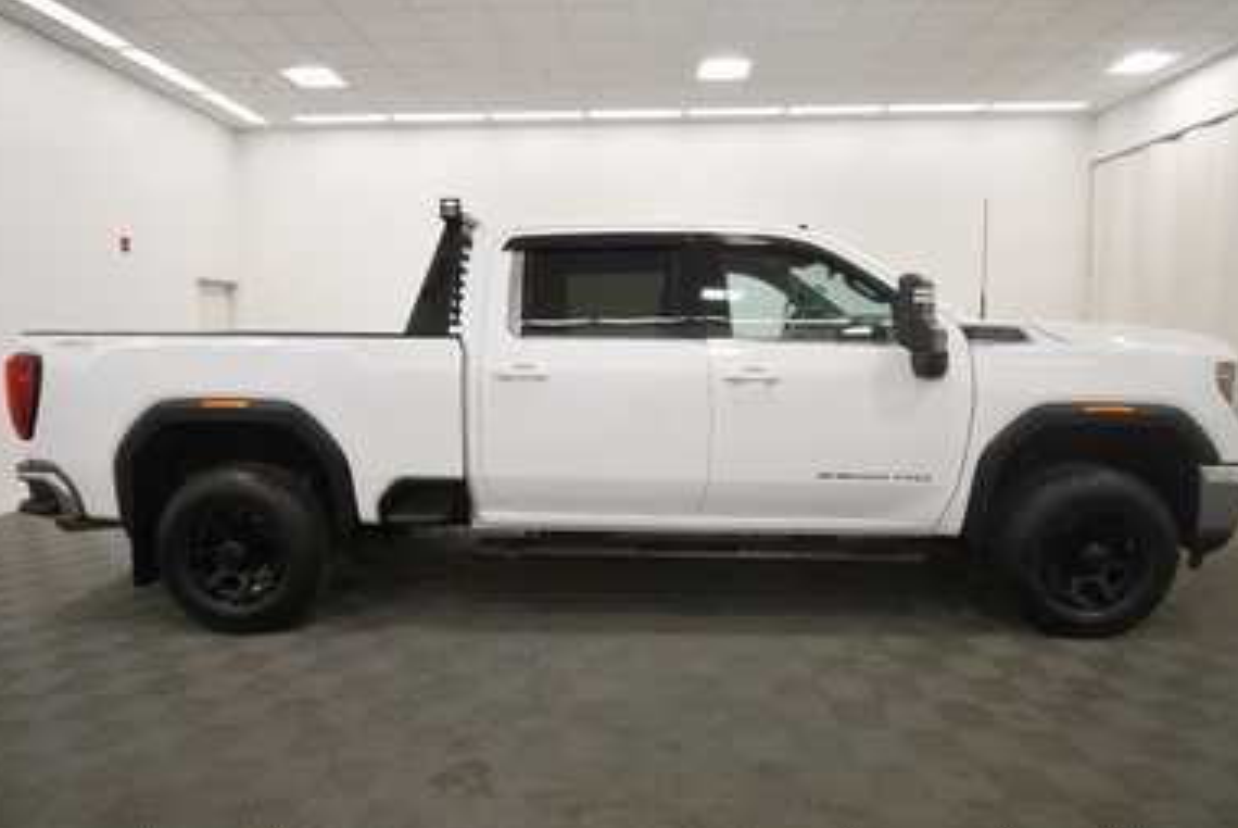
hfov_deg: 83.9
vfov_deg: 62.0
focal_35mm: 20
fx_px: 688
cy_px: 425
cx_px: 629
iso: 800
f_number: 4.8
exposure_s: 1/250
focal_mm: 13
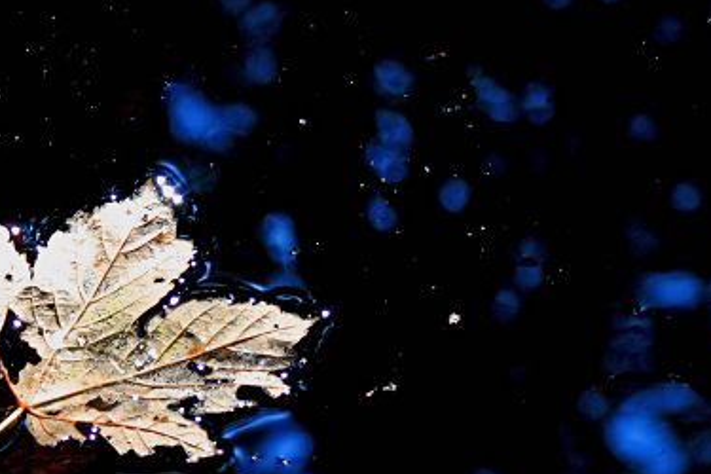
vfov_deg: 4.3
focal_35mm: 320
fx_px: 6320
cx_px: 70
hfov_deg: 6.4
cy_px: 440
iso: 400
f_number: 8
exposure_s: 1/125
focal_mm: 100
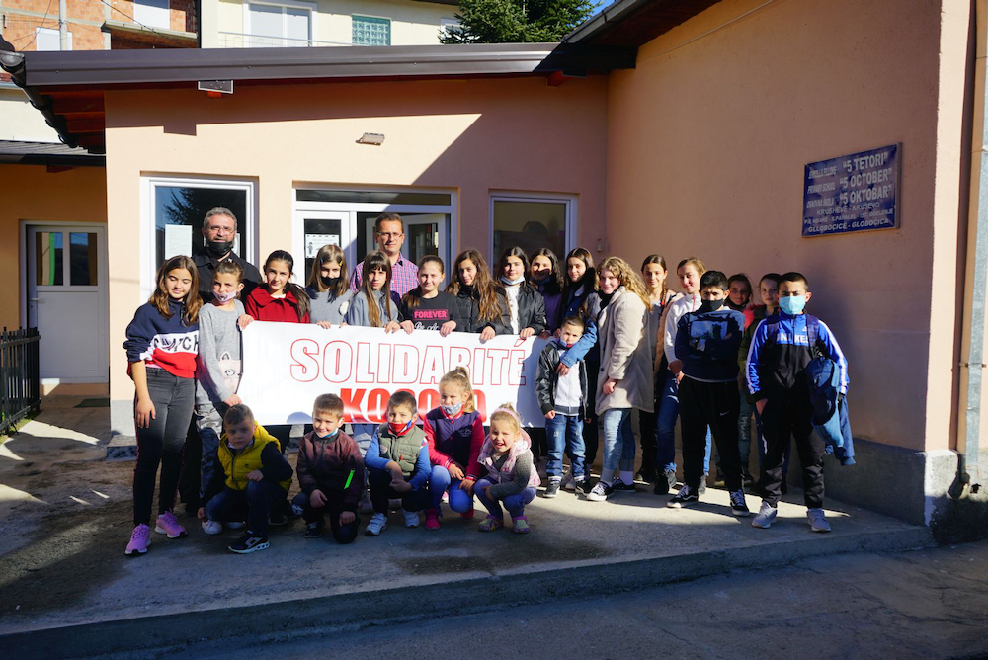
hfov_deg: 63.6
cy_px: 330
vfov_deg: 45.0
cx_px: 494
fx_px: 796
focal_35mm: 29
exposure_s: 1/750
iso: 100
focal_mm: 29
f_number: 5.6
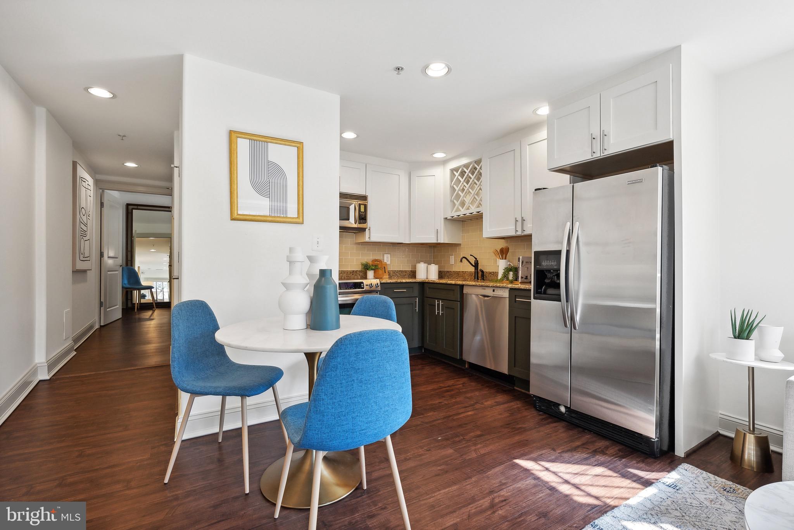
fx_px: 353
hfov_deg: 96.7
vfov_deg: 73.8
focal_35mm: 16
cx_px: 397
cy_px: 265
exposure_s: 1/50
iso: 640
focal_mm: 16
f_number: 7.1
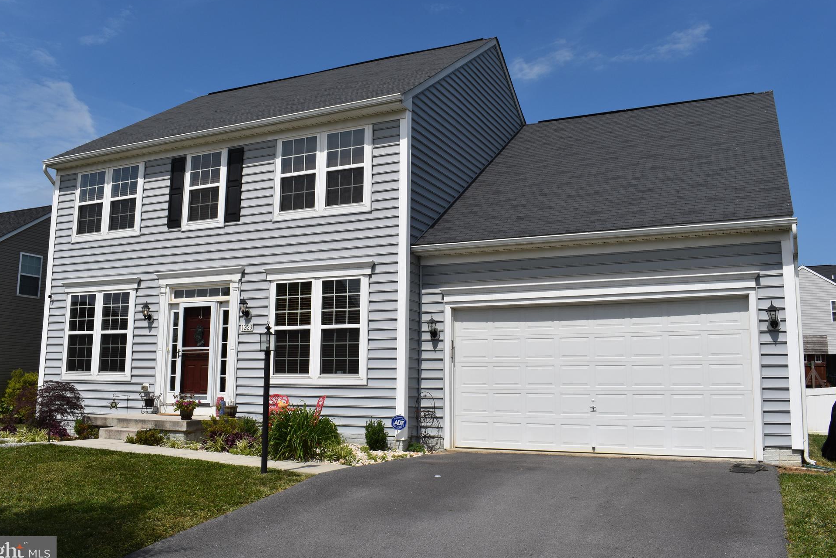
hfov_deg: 58.7
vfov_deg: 41.1
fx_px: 743
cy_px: 270
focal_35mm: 32
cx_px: 406
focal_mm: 20
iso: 200
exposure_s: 1/500
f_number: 11
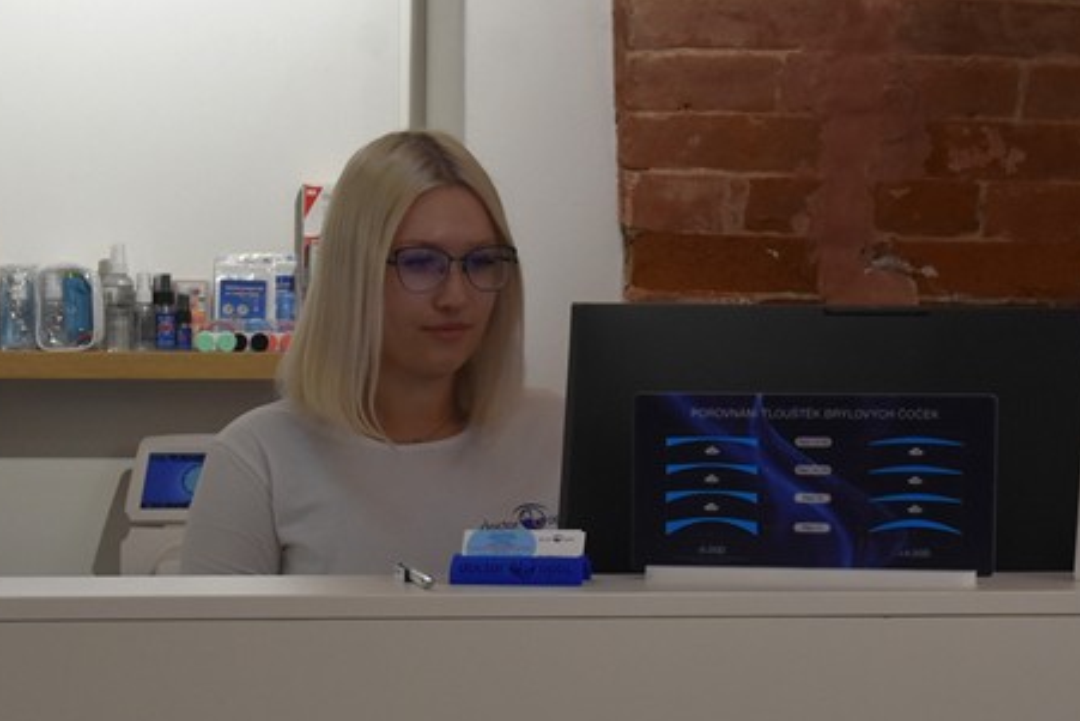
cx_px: 347
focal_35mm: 109
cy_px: 564
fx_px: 3271
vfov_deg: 12.5
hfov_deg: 18.7
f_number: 7.1
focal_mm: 32
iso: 800
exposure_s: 1/200
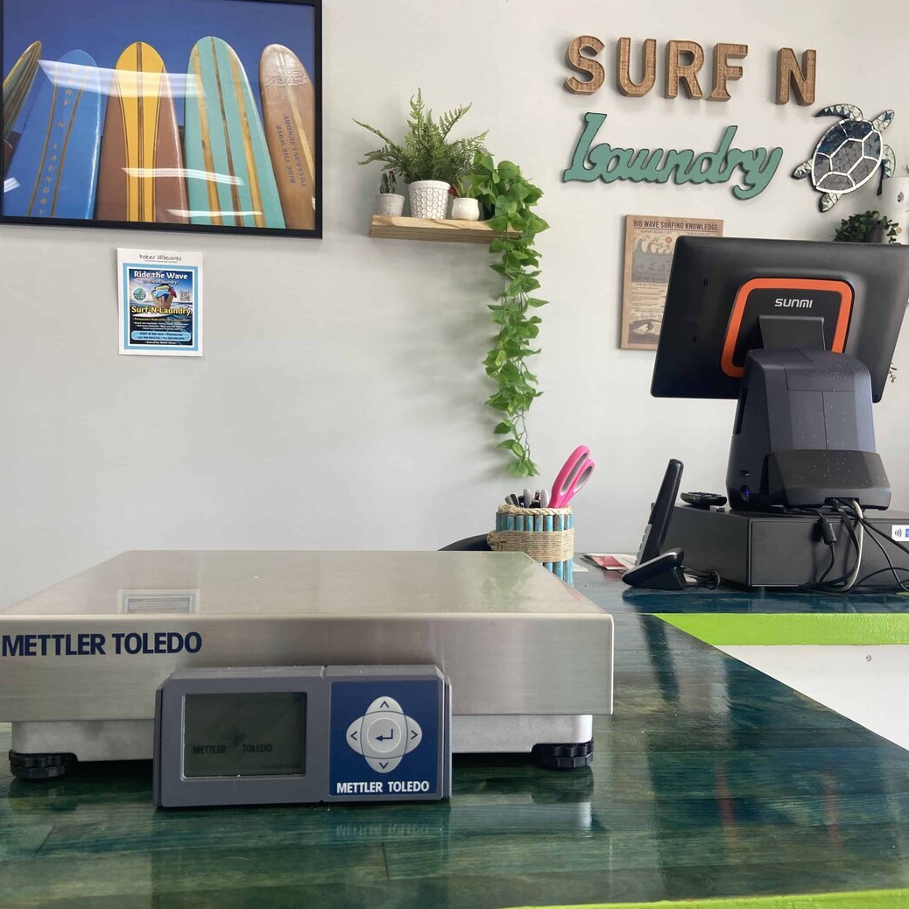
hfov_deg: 52.5
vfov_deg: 52.5
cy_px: 454
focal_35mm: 31
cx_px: 442
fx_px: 921
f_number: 1.8
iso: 64
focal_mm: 4.25
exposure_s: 1/120
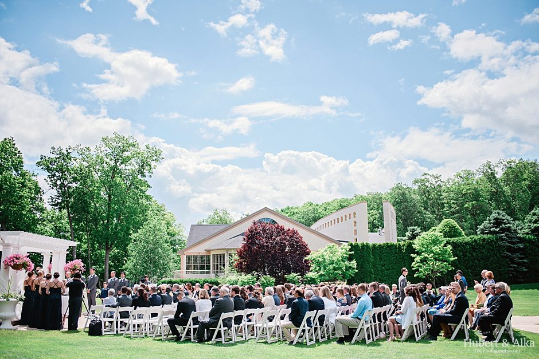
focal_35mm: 35
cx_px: 270
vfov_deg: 37.9
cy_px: 180
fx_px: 524
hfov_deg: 54.4
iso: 200
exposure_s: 1/8000
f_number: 2
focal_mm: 35
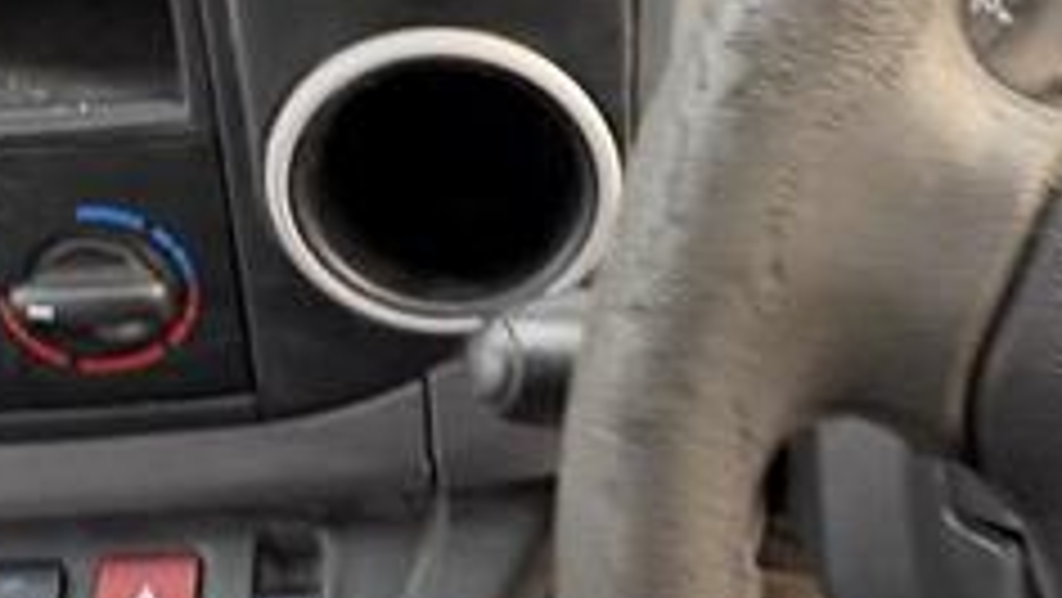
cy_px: 234
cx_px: 652
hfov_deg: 35.8
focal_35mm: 58
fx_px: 1634
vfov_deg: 20.7
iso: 200
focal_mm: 2.22
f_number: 2.2
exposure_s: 1/70
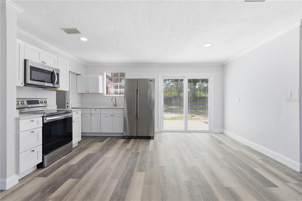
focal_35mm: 16
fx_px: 134
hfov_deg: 96.8
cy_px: 100
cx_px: 151
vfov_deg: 73.7
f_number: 11
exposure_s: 1/1000
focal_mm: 16
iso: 1600
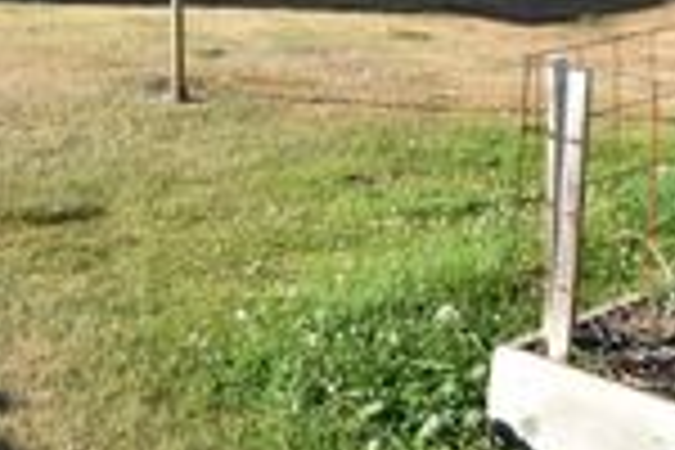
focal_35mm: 90
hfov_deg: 22.6
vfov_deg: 14.6
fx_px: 1679
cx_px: 184
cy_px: -128
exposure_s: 1/320
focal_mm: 19
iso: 200
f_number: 9
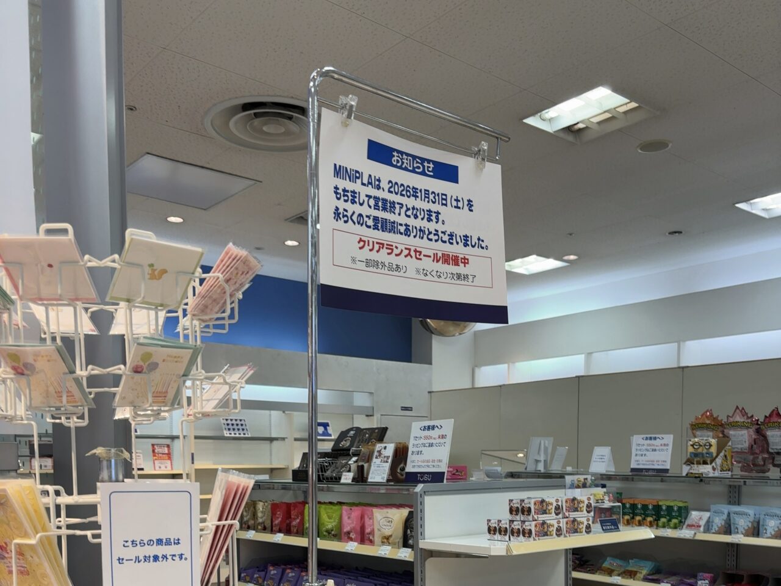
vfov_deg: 53.1
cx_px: 390
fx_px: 587
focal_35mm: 26
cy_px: 293
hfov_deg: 67.3
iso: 40
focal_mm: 5.96
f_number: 1.6
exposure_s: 1/100
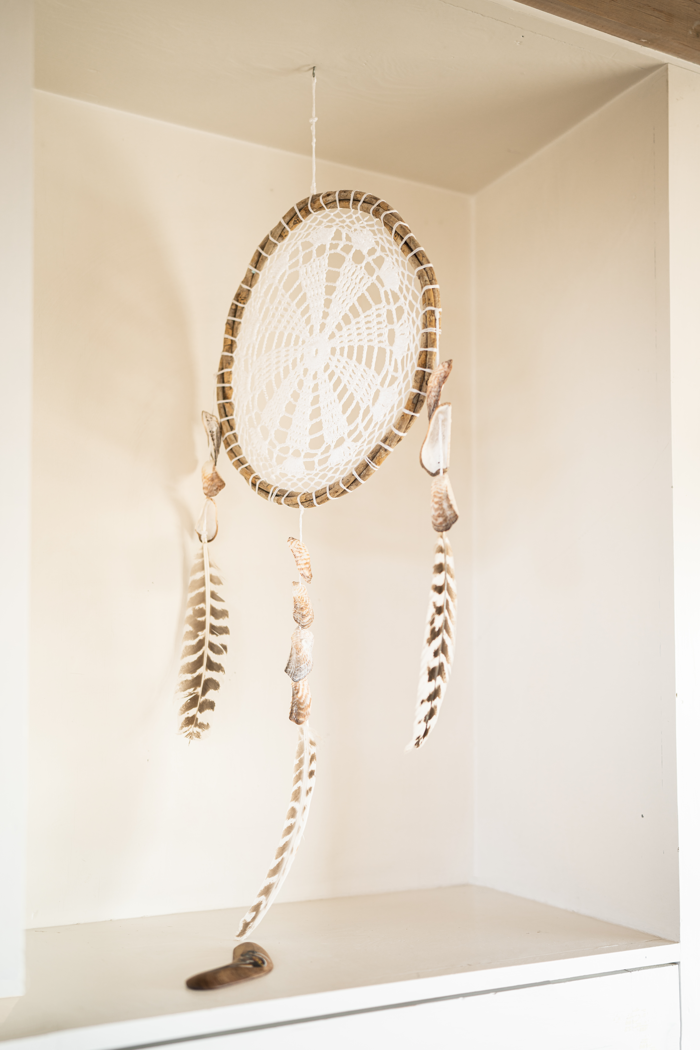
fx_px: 1020
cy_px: 525
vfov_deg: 54.4
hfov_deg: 37.9
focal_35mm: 35
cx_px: 350
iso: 100
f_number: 1.6
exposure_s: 1/160
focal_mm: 35
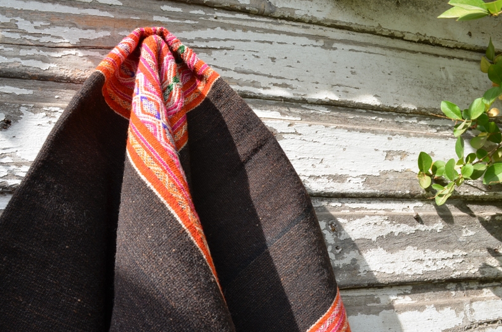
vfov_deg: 38.7
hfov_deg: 55.9
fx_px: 473
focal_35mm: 34
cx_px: 241
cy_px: 182
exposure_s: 1/30
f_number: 11
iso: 100
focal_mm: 18
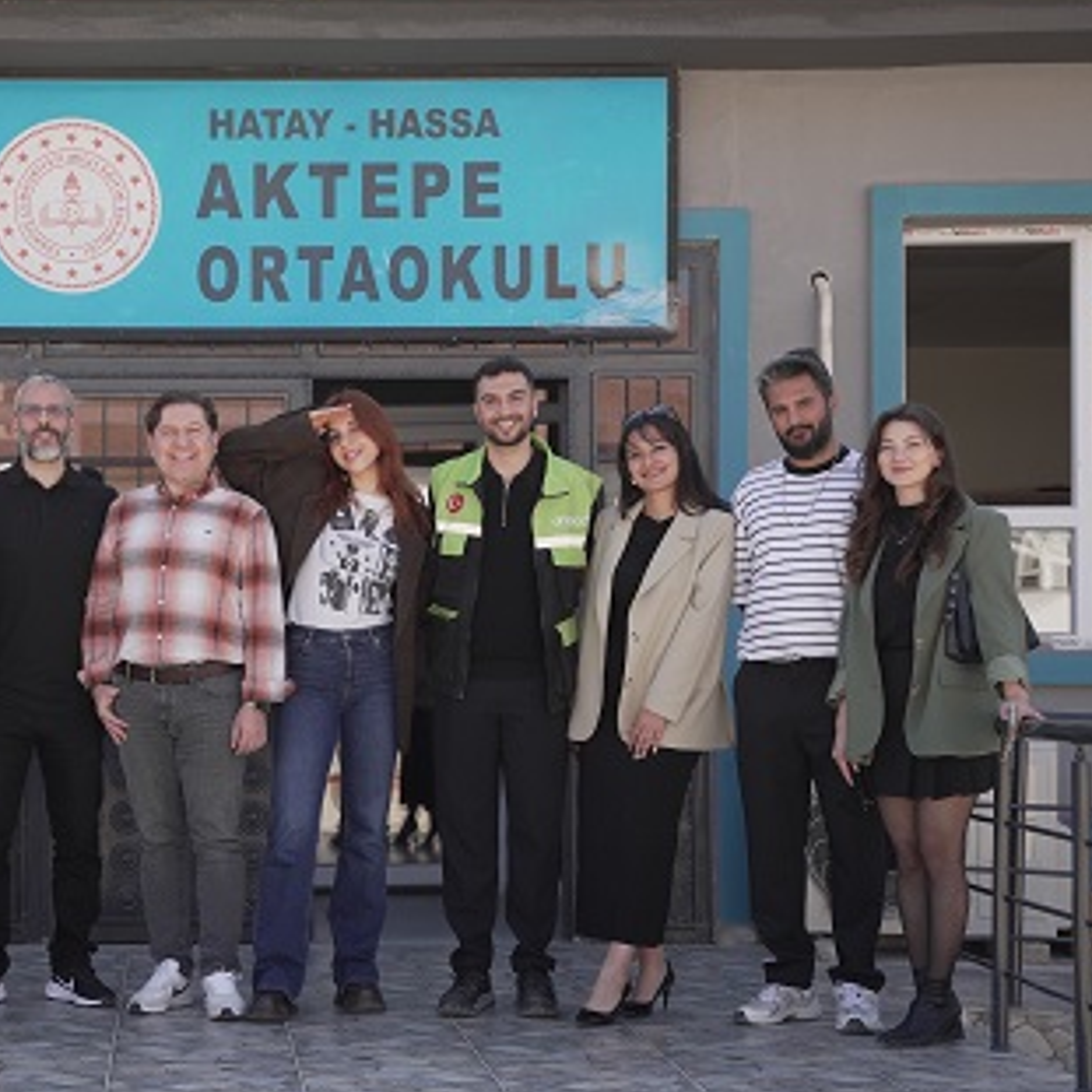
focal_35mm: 80
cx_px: 239
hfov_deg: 21.3
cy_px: 644
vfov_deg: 21.5
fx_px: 2871
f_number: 2.8
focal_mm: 49.9
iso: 125
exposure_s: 1/800
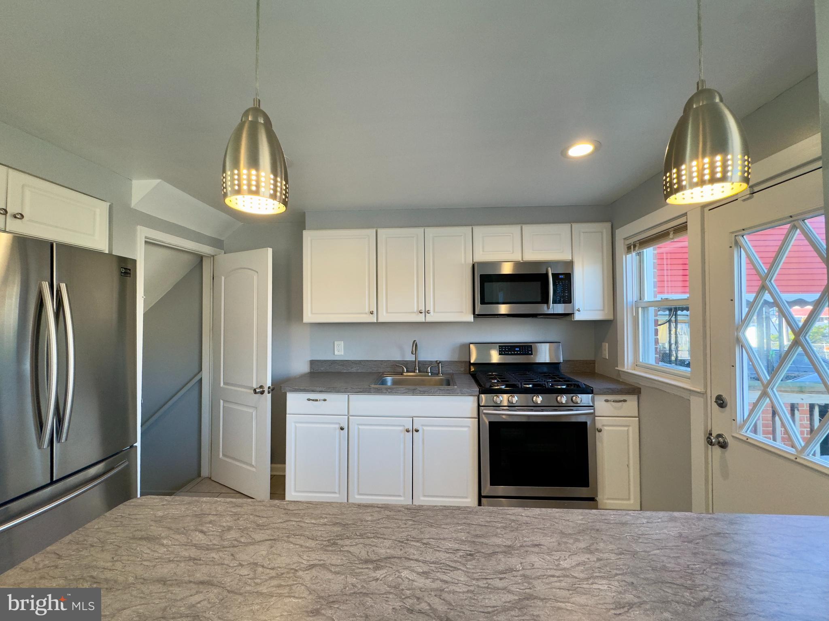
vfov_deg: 85.7
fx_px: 335
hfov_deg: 102.1
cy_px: 310
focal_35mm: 14
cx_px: 414
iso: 125
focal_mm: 2.22
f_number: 2.2
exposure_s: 1/120
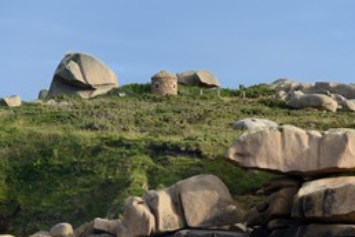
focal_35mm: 236
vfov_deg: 5.8
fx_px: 2327
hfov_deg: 8.7
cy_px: 186
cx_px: 263
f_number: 7.1
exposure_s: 1/1000
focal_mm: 145
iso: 400
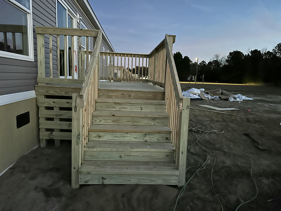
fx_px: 195
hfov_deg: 71.6
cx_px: 140
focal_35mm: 24
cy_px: 106
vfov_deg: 56.8
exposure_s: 1/25
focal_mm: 6.86
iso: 1600
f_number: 1.78
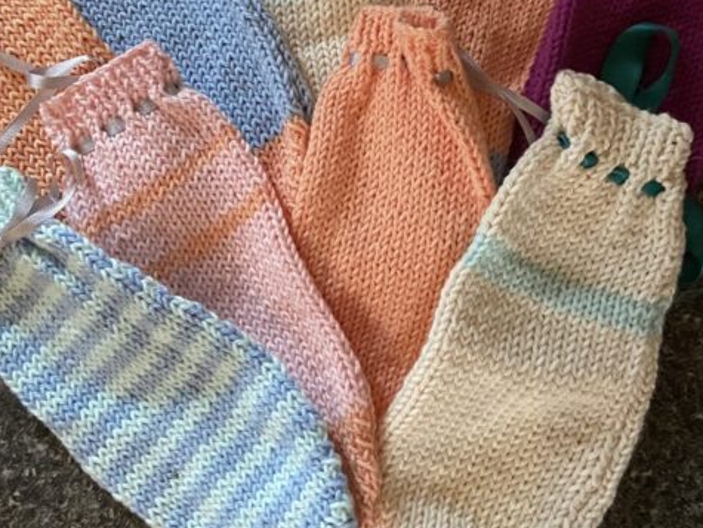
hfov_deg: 34.3
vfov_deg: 25.5
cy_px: 83
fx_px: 1138
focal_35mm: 56
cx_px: 361
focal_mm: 4.25
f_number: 1.8
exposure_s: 1/30
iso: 800
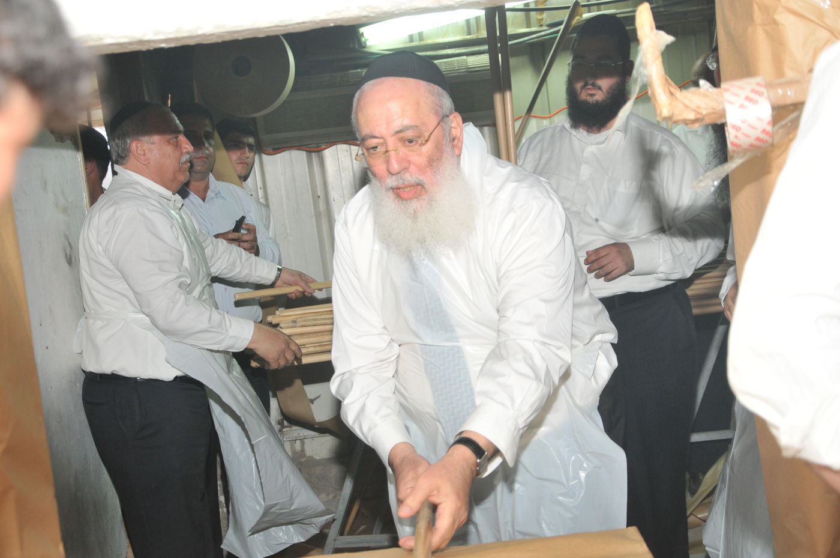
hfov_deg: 35.1
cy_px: 279
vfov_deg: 23.7
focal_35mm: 57
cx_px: 420
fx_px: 1328
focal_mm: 38
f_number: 4.5
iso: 500
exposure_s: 1/80
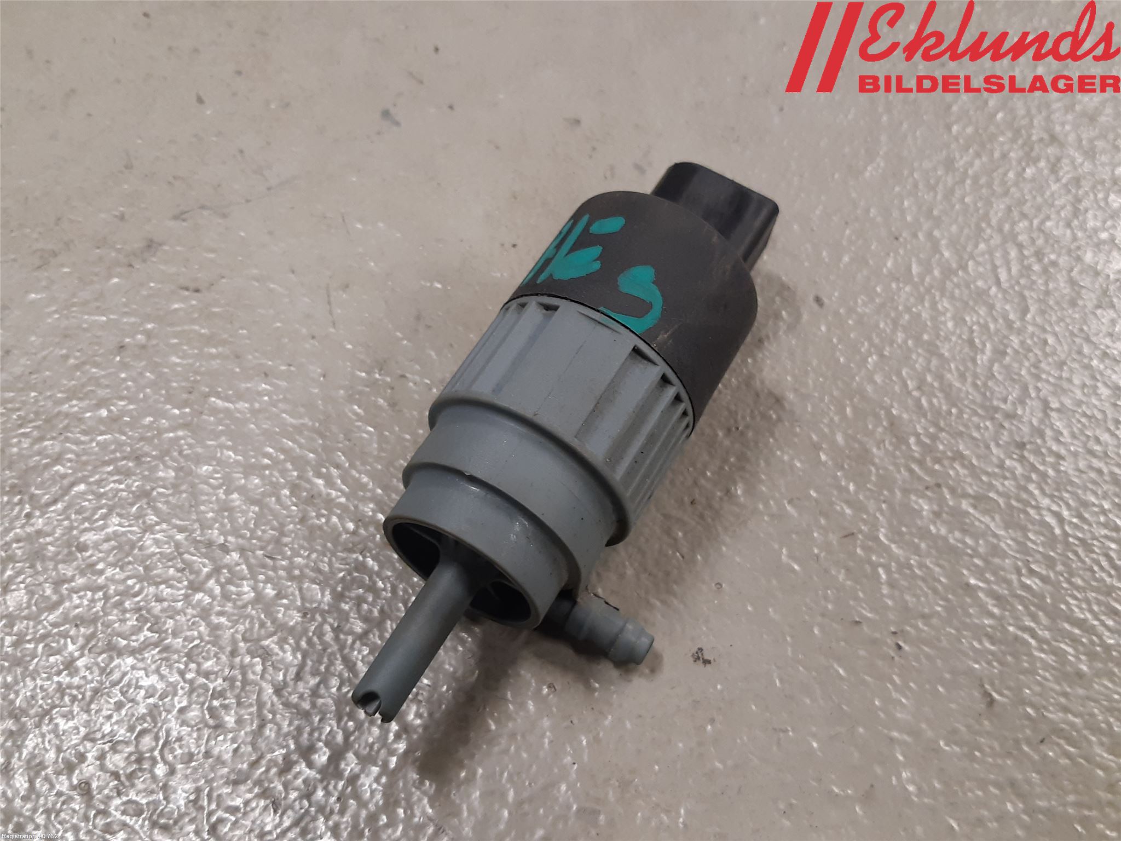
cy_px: 420
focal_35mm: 26
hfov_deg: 67.3
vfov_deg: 53.1
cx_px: 560
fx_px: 842
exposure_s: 1/50
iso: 100
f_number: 1.7
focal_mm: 3.93
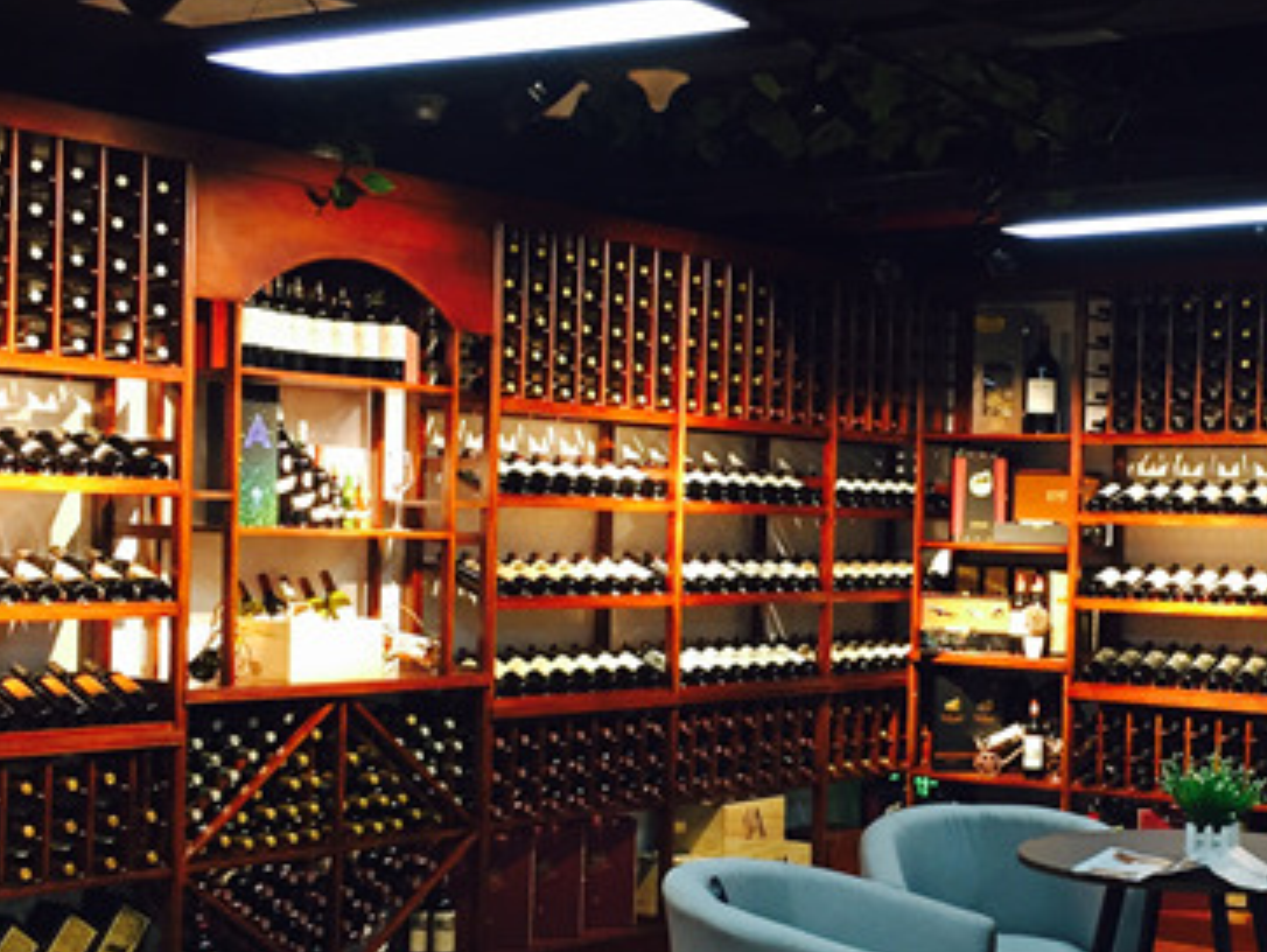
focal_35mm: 59
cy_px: 574
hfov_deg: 32.1
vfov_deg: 24.8
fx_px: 2161
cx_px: 947
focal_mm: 4.15
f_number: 2.2
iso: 125
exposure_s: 1/33
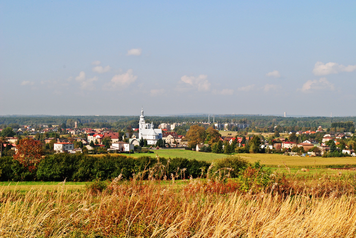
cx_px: 178
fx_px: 772
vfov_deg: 17.5
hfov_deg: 26.0
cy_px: 119
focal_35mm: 78
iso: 200
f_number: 10
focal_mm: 52
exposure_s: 1/250
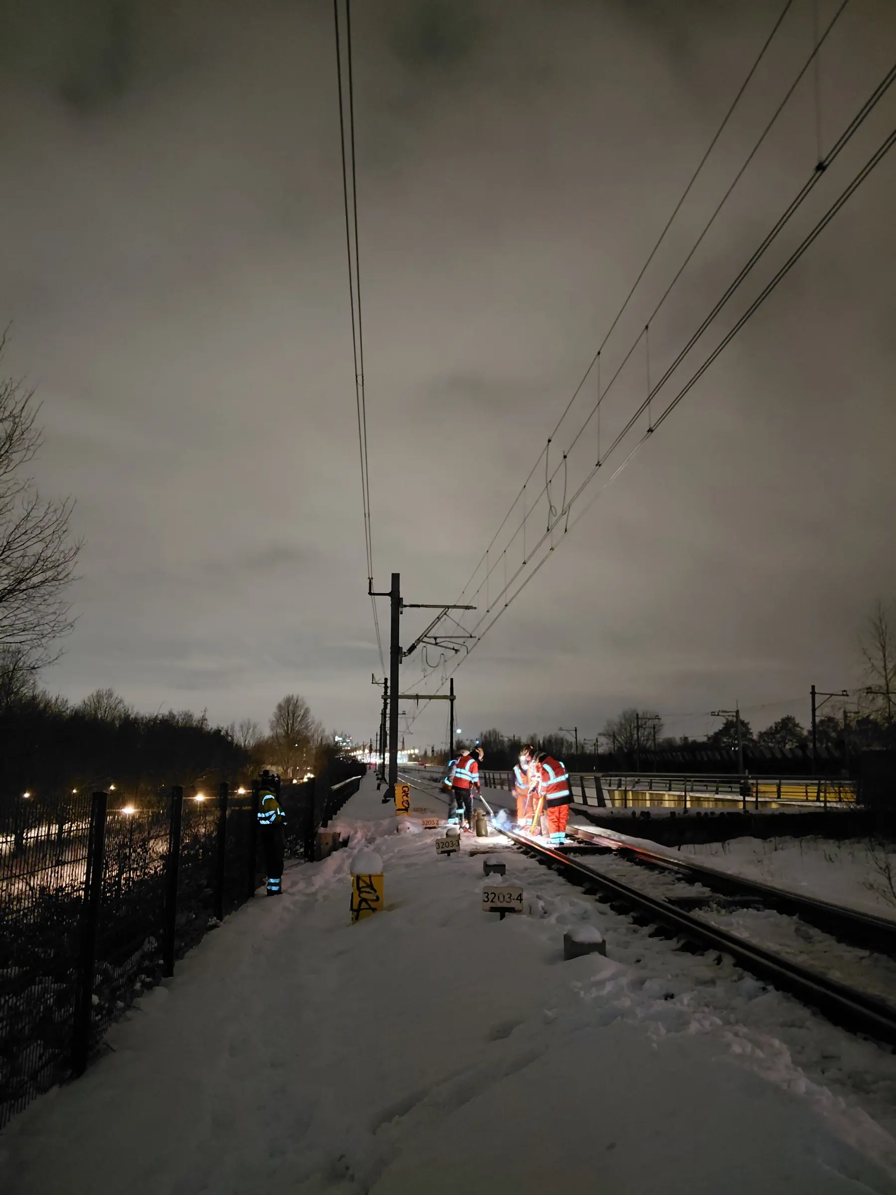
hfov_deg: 54.9
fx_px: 863
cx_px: 448
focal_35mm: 25
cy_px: 598
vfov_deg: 69.4
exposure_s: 1/6
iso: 1600
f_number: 1.8
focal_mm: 4.69
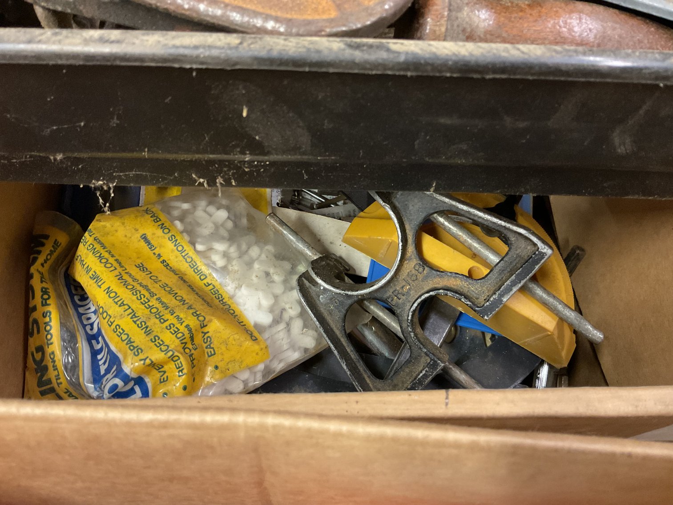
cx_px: 336
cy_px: 252
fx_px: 564
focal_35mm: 29
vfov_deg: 48.2
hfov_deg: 61.7
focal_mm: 3
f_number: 1.8
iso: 250
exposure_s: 1/30
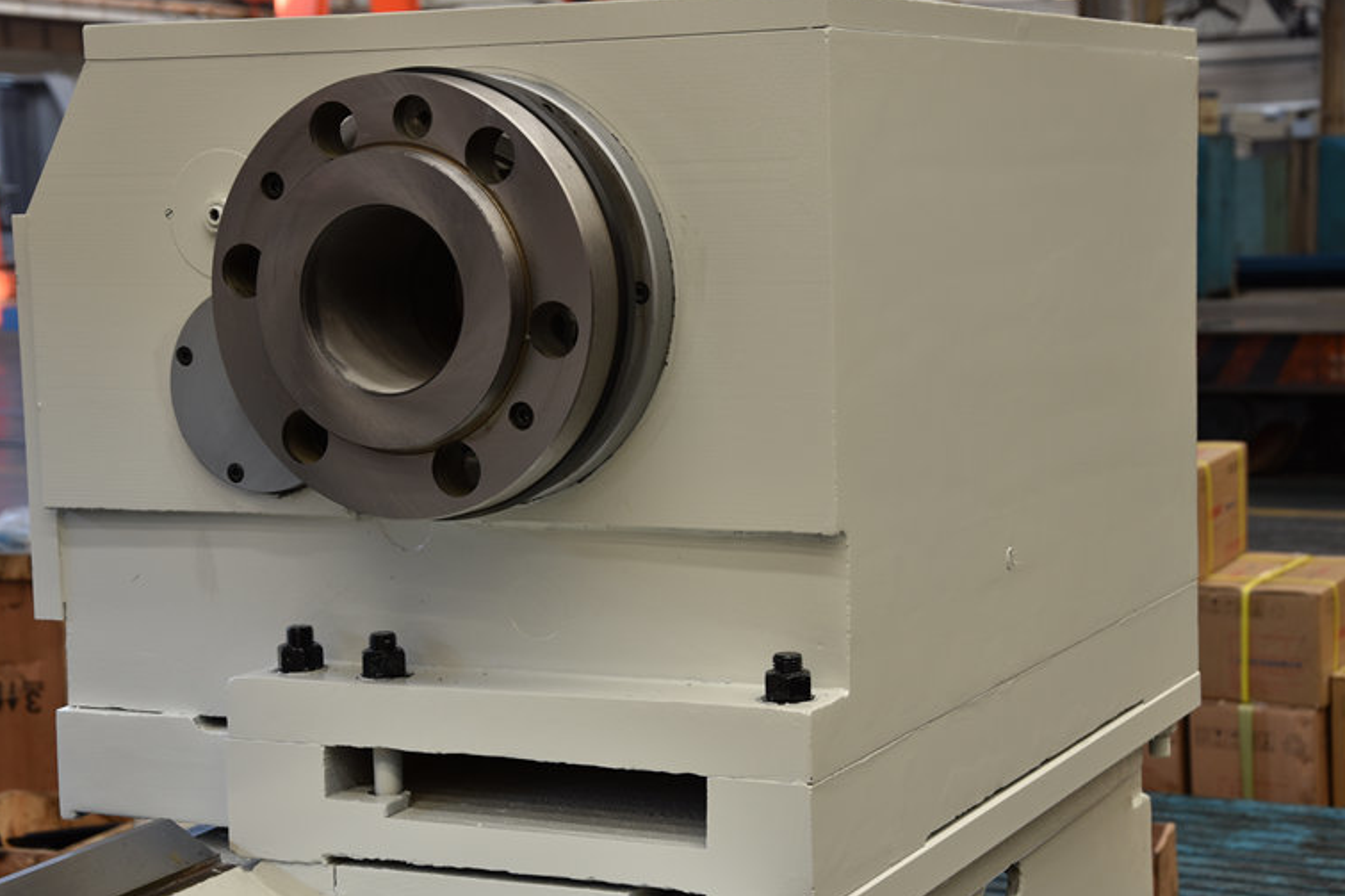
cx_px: 689
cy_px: 450
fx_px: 2672
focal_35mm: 72
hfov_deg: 28.3
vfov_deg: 19.0
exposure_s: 1/3
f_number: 5.6
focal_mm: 45
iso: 100
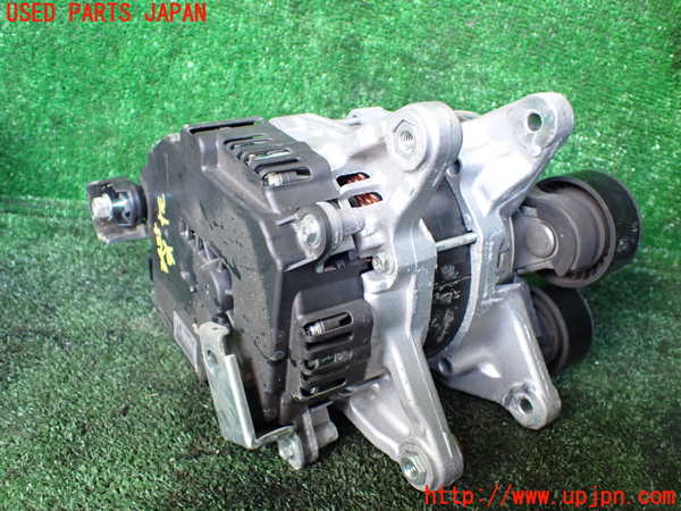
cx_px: 340
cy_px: 256
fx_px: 590
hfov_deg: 60.0
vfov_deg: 46.8
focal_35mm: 30
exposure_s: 1/125
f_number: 2.3
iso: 640
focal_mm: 5.4
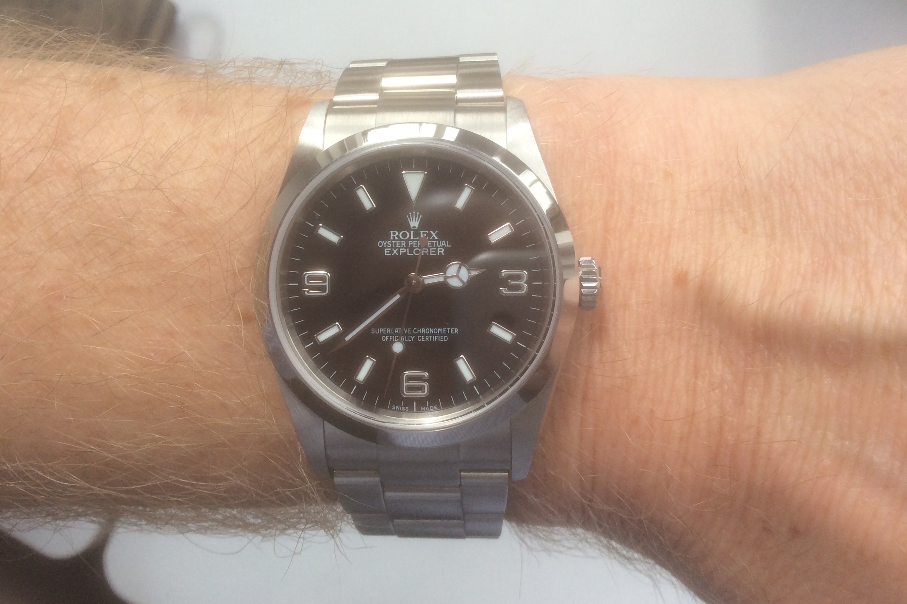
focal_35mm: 34
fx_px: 856
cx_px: 451
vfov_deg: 38.8
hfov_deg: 55.8
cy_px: 270
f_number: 2.4
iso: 32
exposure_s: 1/400
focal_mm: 3.3
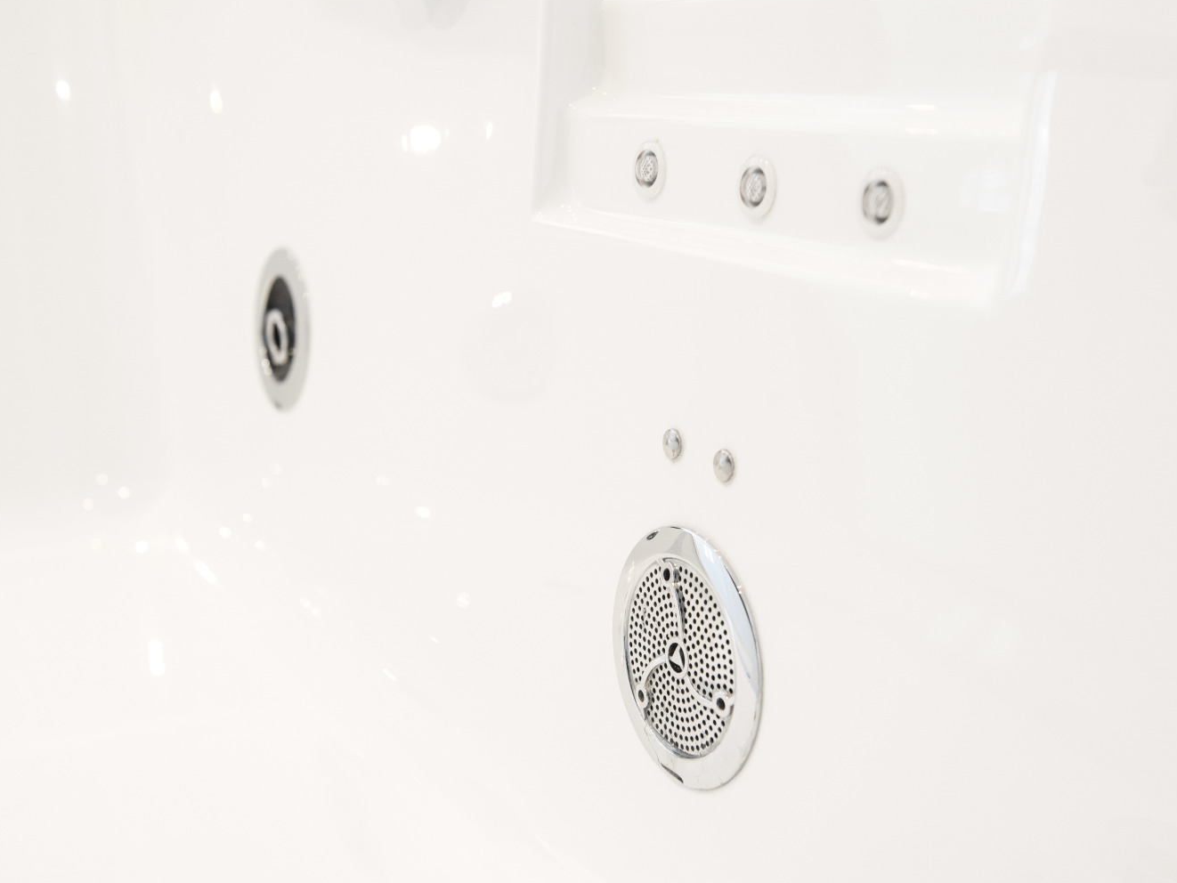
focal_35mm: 48
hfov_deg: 39.6
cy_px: 439
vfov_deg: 30.3
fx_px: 1632
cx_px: 619
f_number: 5.6
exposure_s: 1/60
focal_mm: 44
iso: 1250
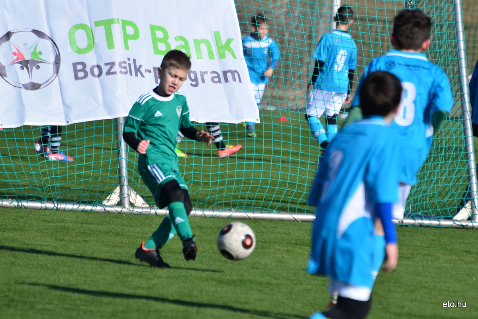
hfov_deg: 4.6
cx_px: 239
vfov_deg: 3.1
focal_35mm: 450
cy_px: 160
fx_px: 5975
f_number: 5.6
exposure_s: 1/800
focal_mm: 300
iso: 140
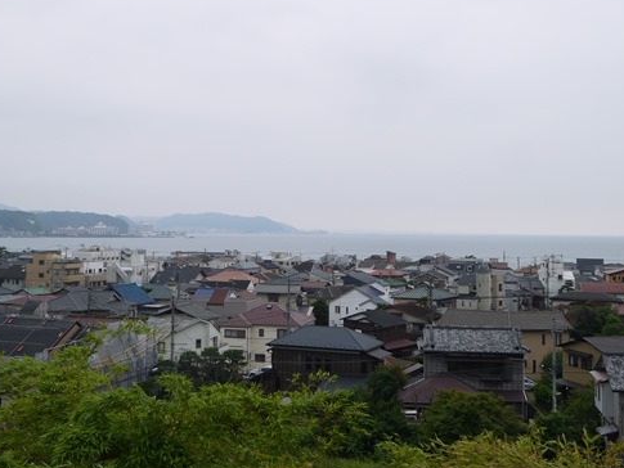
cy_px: 188
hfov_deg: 40.4
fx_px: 847
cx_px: 287
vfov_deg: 30.8
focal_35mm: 47
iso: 160
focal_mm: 19
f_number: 6.3
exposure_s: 1/250
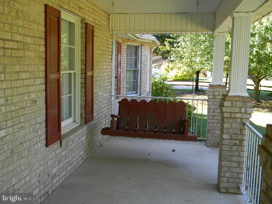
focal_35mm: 36
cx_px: 136
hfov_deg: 51.4
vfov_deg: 39.7
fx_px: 283
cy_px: 102
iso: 80
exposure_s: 1/50
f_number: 3.7
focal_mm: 6.4
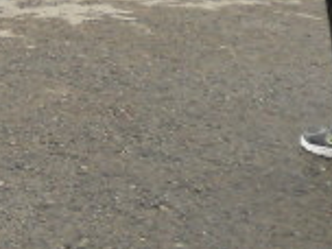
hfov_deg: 8.1
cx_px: -583
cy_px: -295
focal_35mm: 215
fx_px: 2062
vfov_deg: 6.6
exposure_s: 1/160
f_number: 3.5
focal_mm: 5.8
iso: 80
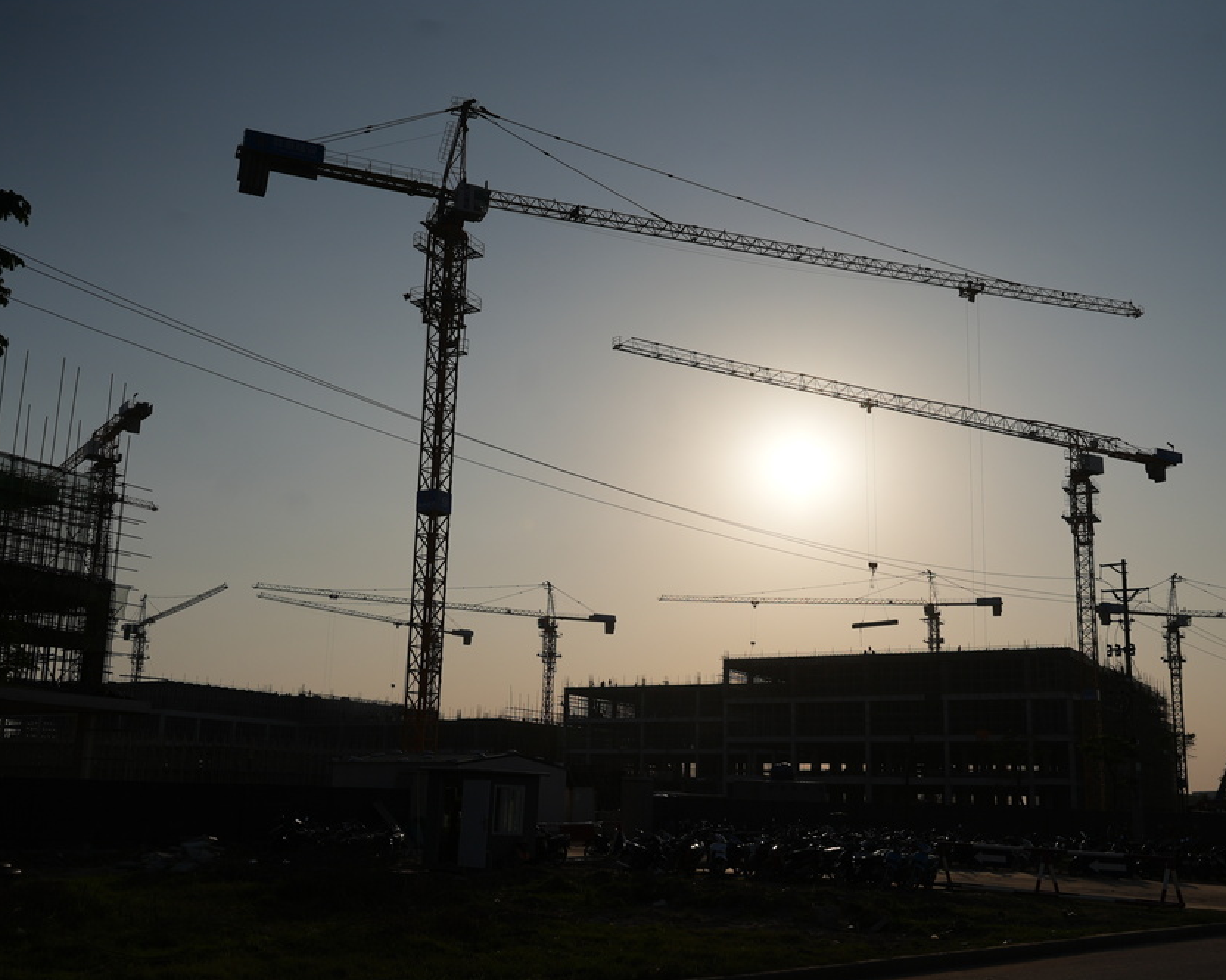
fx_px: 1342
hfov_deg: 49.1
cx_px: 656
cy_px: 500
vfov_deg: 40.1
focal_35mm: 37
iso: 200
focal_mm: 32
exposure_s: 1/8000
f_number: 5.6
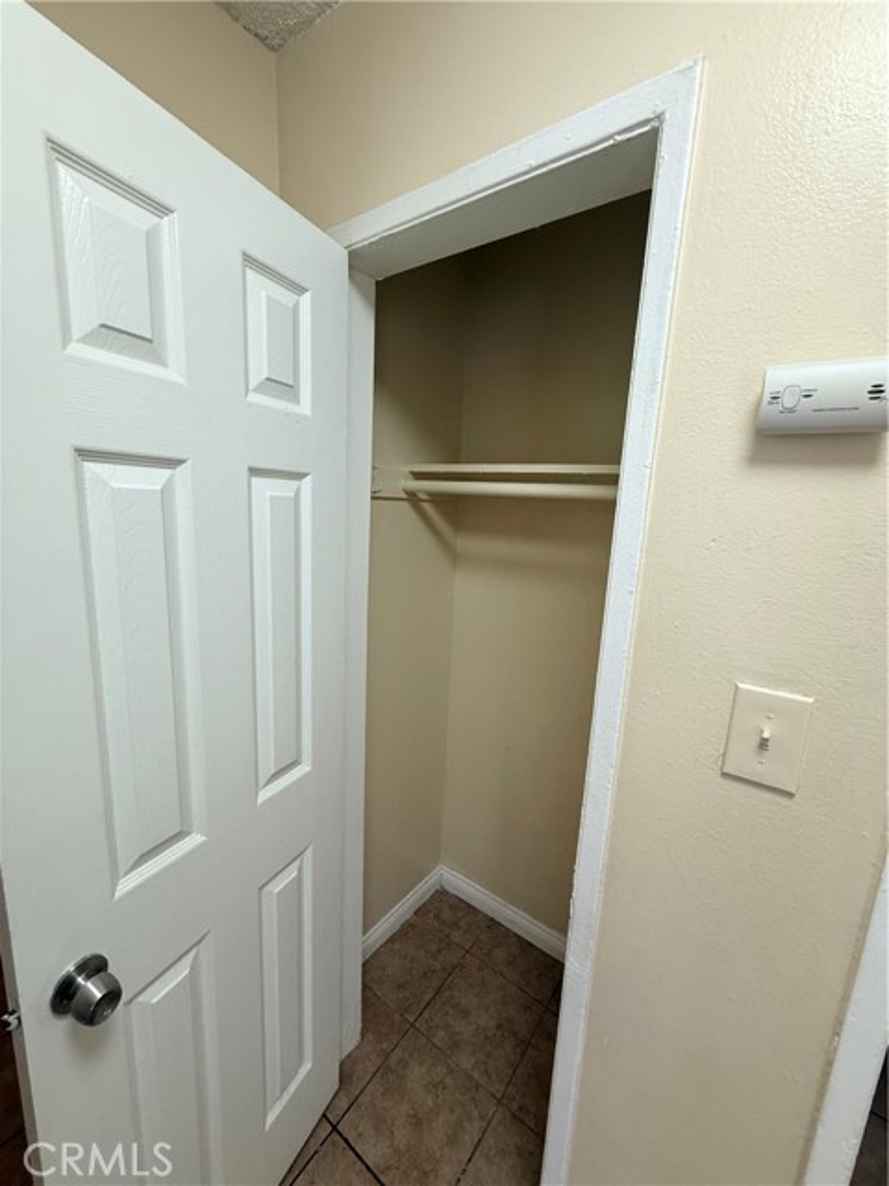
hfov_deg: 85.7
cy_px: 593
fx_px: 479
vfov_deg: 102.1
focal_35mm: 14
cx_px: 444
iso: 160
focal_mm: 2.22
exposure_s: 1/120
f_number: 2.2
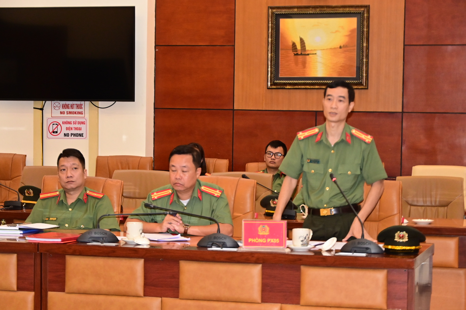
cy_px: 155
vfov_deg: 13.8
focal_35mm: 99
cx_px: 233
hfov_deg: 20.6
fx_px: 1281
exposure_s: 1/200
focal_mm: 66
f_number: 5.3
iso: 3200
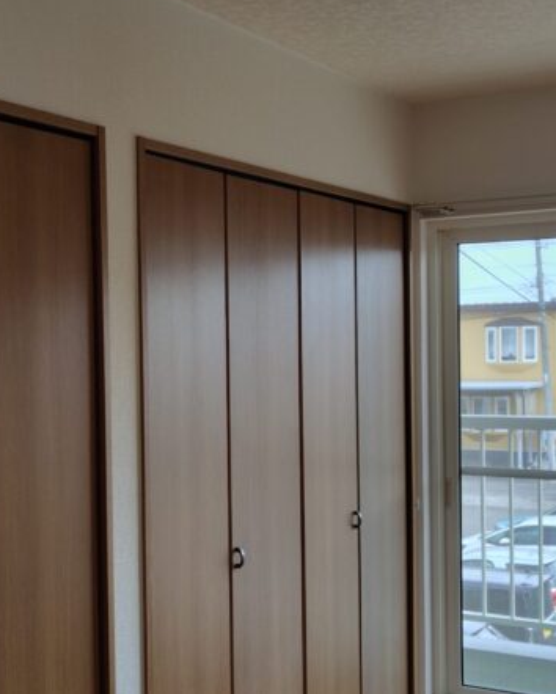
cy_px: 377
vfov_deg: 36.0
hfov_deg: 29.1
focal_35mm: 52
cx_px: 231
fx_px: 1069
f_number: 1.9
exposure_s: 1/100
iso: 50
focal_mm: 5.6
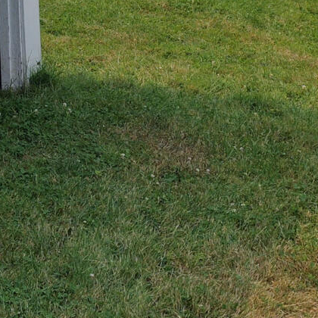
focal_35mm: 85
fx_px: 883
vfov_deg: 19.0
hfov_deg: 17.6
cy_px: -89
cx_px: -205
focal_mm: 14
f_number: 9
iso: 160
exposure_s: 1/200
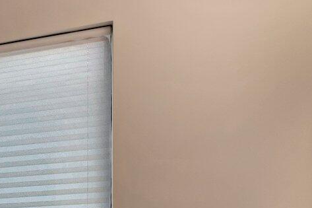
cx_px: -269
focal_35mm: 65
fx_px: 563
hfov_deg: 20.4
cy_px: 312
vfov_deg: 18.5
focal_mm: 10
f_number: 8
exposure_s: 1/160
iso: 640
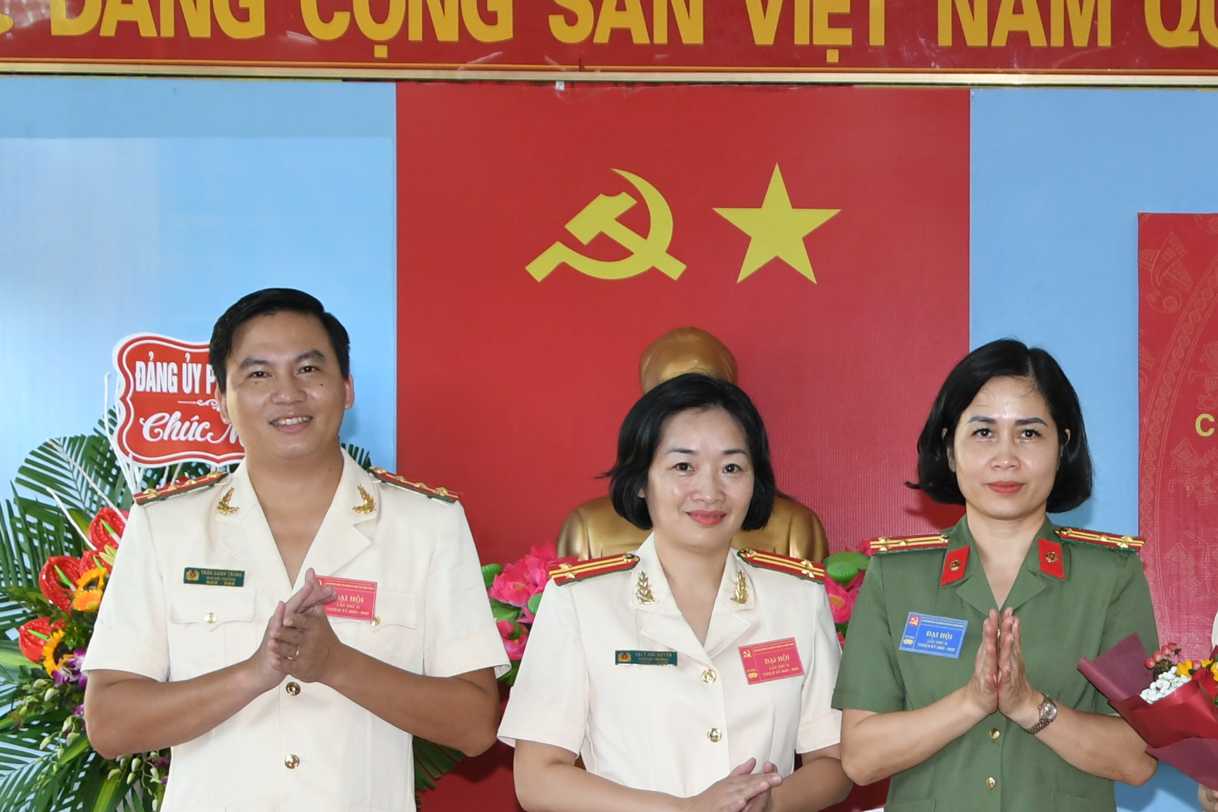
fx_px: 3180
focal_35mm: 94
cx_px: 1091
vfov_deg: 14.4
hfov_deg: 21.2
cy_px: 682
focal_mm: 26
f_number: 4.5
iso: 640
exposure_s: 1/200
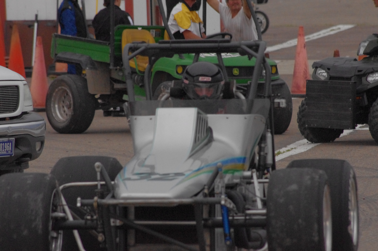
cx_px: 189
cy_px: 126
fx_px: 4719
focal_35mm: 450
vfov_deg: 3.0
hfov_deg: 4.6
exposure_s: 1/1000
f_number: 8
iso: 3200
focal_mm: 300
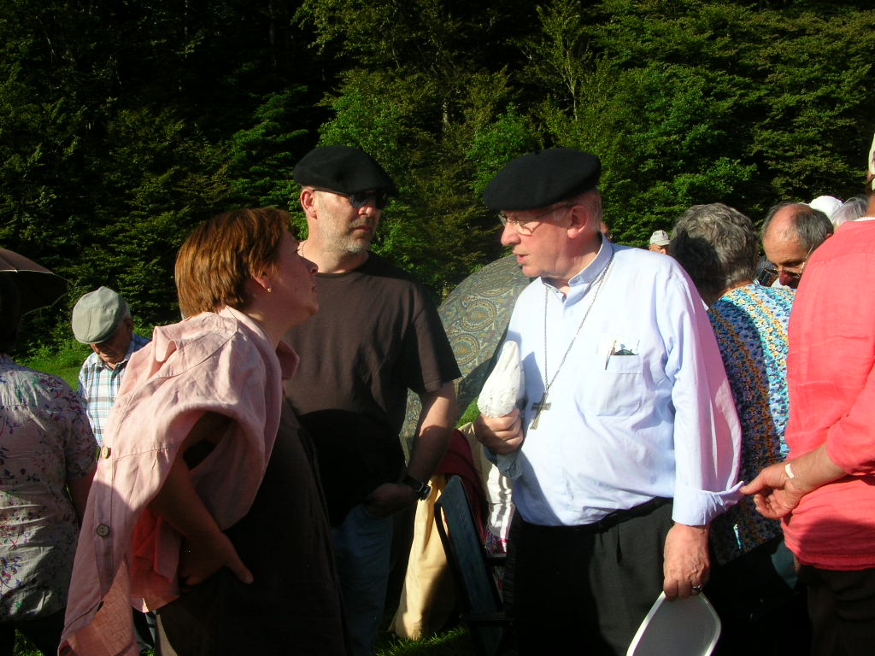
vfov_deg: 40.7
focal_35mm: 35
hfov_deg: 52.6
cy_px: 328
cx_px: 438
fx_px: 885
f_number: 5.6
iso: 50
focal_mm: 5.8
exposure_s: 1/251
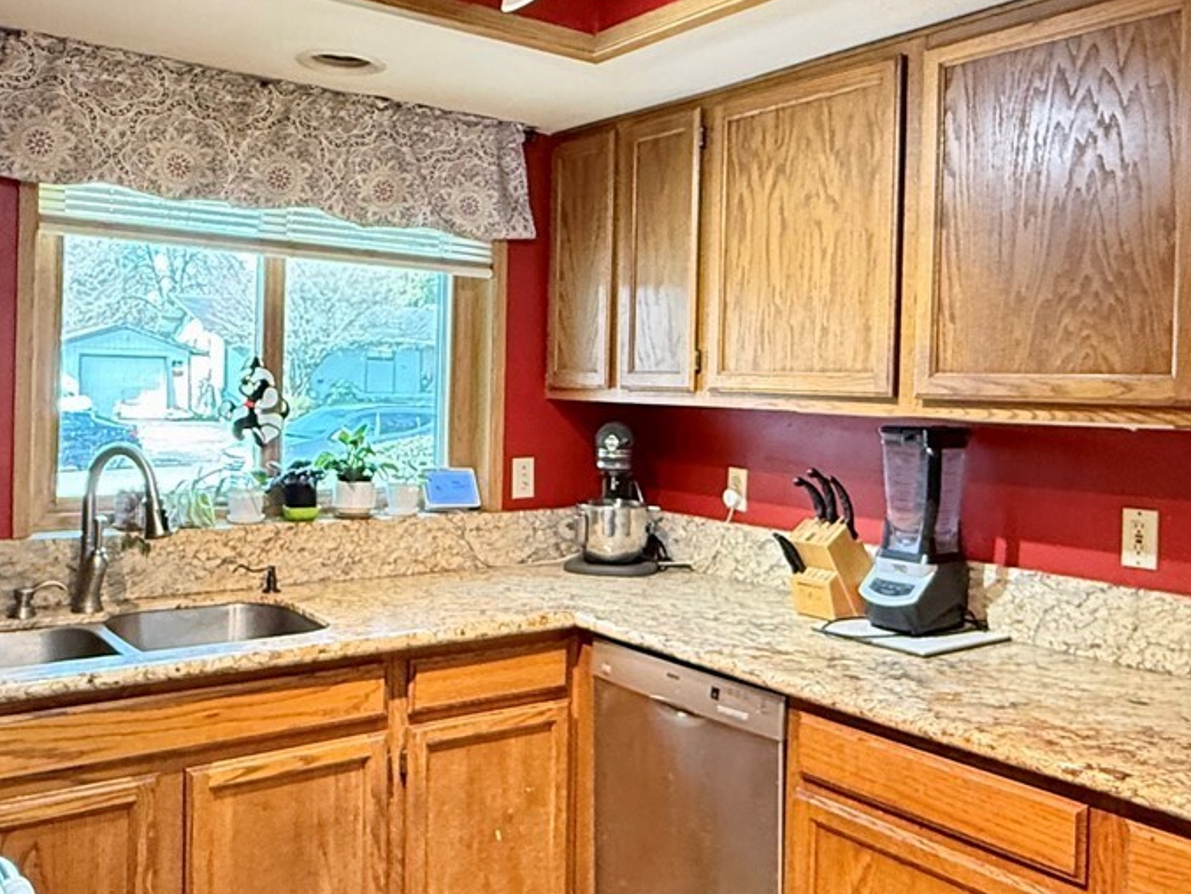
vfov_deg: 42.9
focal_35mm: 33
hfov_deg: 55.3
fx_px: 1136
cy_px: 408
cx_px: 612
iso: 500
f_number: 2.2
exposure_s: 1/60
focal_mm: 2.22
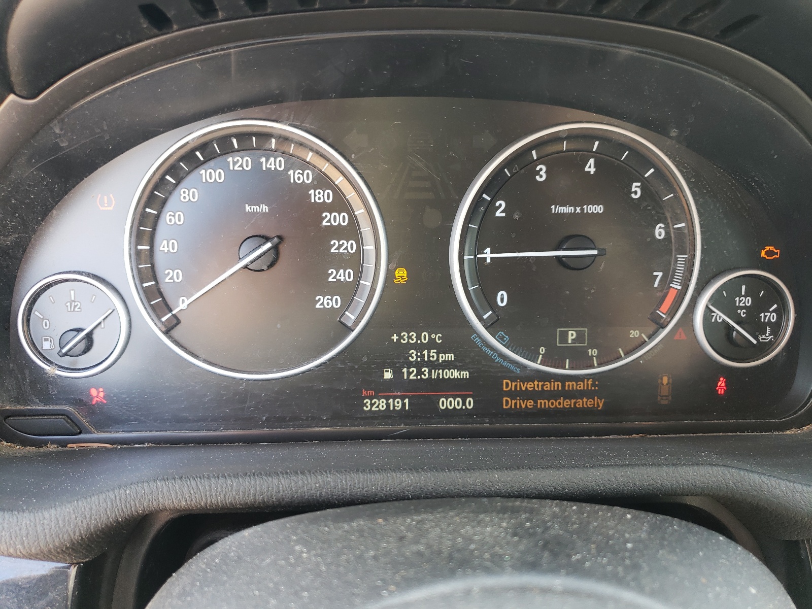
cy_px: 304
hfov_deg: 67.3
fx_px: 610
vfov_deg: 53.1
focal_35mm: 26
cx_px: 406
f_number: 1.5
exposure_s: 1/50
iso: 58
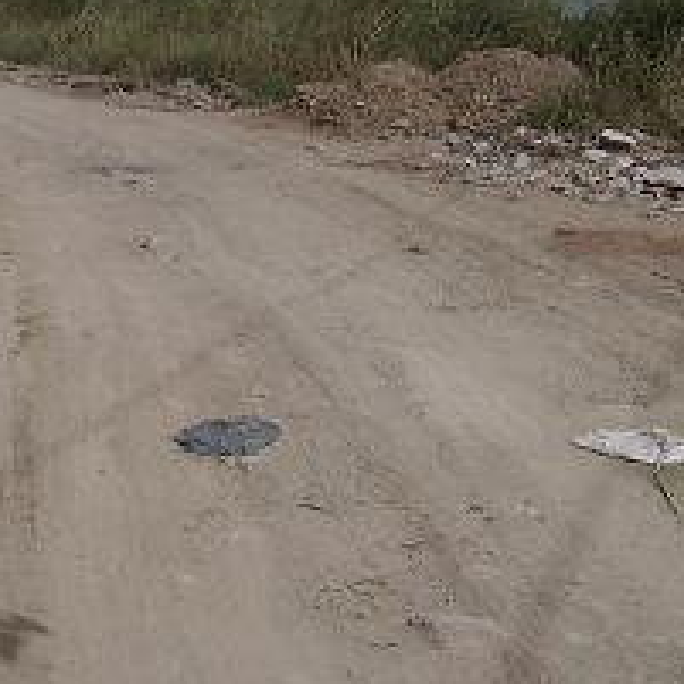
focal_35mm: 71
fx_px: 1587
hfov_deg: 23.9
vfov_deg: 24.2
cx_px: 124
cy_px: 242
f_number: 7.1
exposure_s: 1/804
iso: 50
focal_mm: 5.8
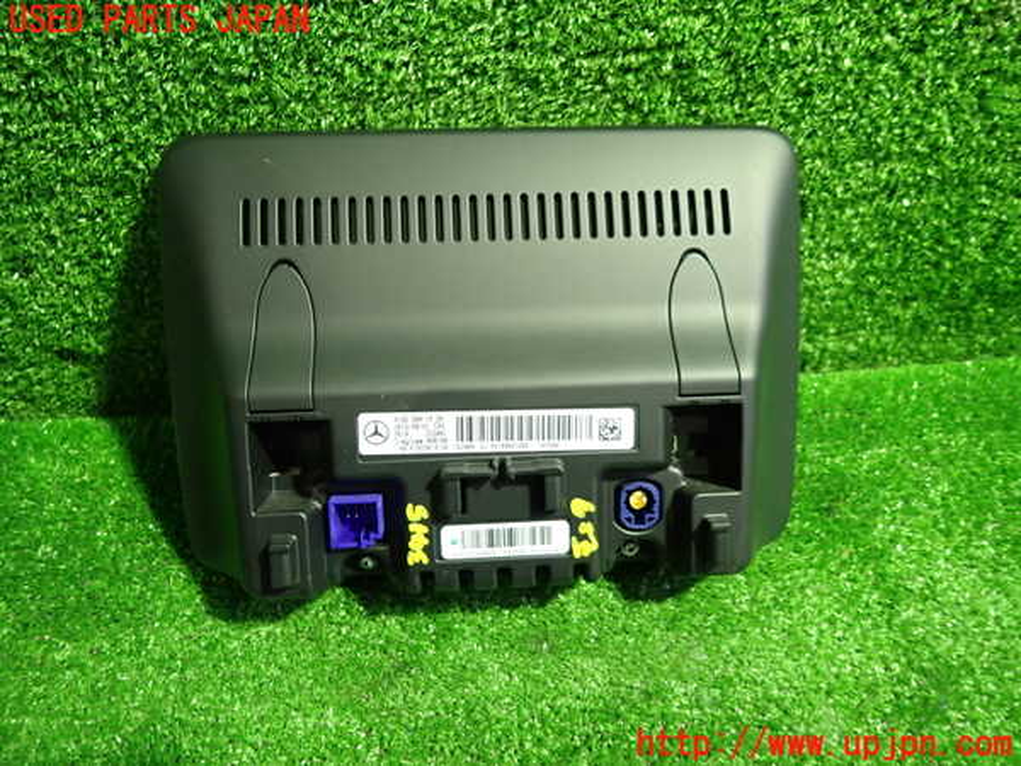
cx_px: 510
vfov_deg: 54.9
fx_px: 737
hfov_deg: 69.4
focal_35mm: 25
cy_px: 383
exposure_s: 1/30
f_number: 2
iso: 400
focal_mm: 4.5
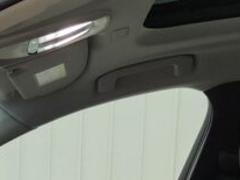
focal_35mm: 114
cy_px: 435
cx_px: -96
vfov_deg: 10.9
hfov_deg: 16.1
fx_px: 790
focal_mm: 5.4
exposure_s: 1/100
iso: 200
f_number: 1.8
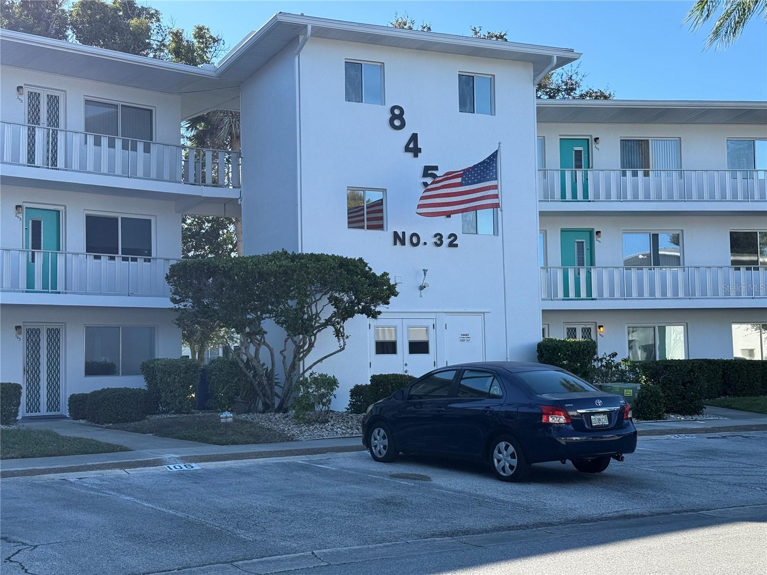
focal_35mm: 48
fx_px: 1064
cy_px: 288
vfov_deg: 30.3
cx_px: 384
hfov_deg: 39.7
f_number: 1.78
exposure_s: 1/2273
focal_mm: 6.76
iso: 80
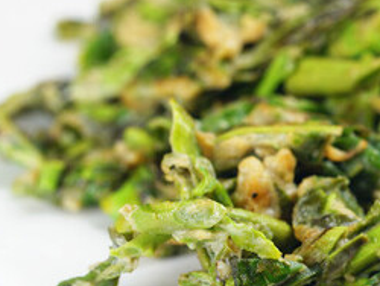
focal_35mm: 461
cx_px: 757
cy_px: 76
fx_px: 5066
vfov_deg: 3.2
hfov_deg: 4.2
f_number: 5.6
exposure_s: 1/15
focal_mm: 100
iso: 200
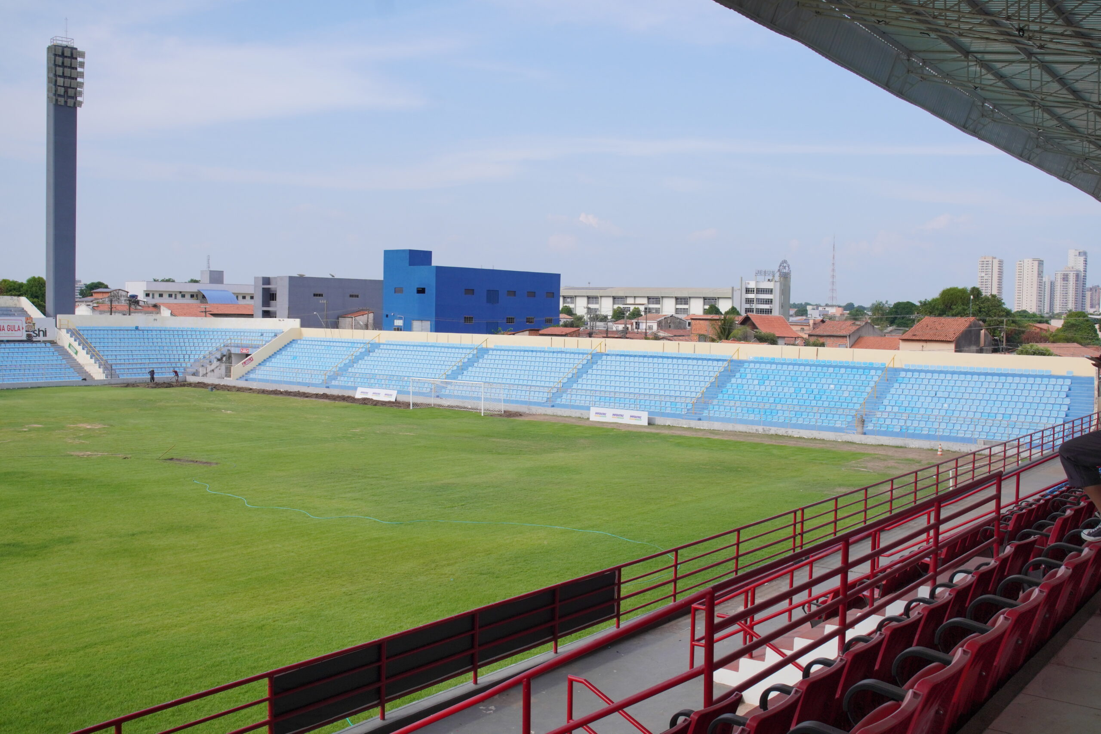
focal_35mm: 34
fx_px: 1055
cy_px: 367
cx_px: 550
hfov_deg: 55.1
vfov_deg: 38.4
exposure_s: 1/500
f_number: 8
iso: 320
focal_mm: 23
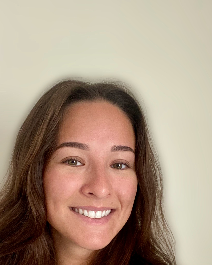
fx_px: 345
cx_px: 82
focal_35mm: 44
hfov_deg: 34.0
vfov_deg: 40.8
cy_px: 198
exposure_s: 1/60
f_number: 2.2
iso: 320
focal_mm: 2.71
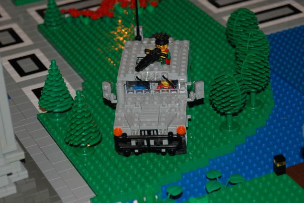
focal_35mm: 120
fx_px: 1013
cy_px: 102
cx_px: 152
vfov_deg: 11.4
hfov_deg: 17.1
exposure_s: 1/60
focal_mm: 80
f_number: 5.6
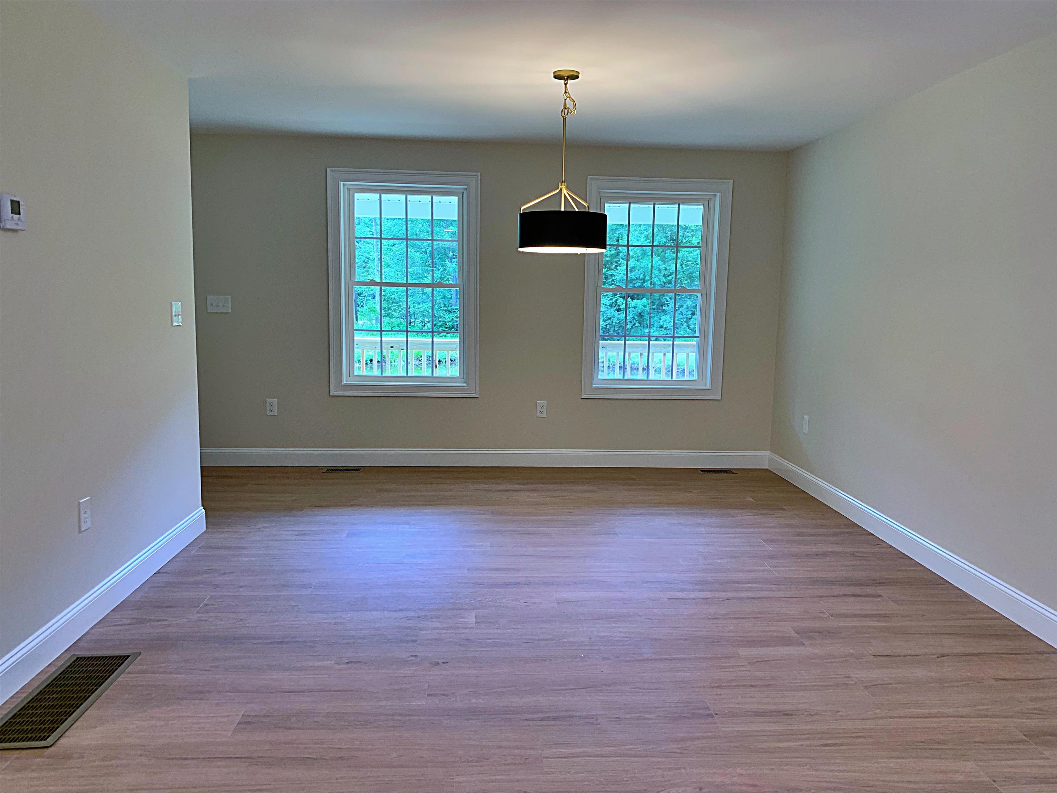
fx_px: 794
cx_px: 528
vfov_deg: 53.1
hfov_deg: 67.3
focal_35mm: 26
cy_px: 396
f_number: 1.8
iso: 64
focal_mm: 4.25
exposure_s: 1/60
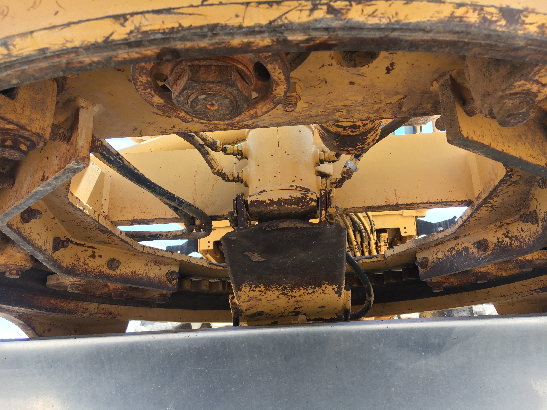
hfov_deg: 61.7
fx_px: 458
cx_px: 274
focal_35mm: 29
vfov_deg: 48.2
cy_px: 205
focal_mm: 4.15
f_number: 2.2
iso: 25
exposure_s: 1/128
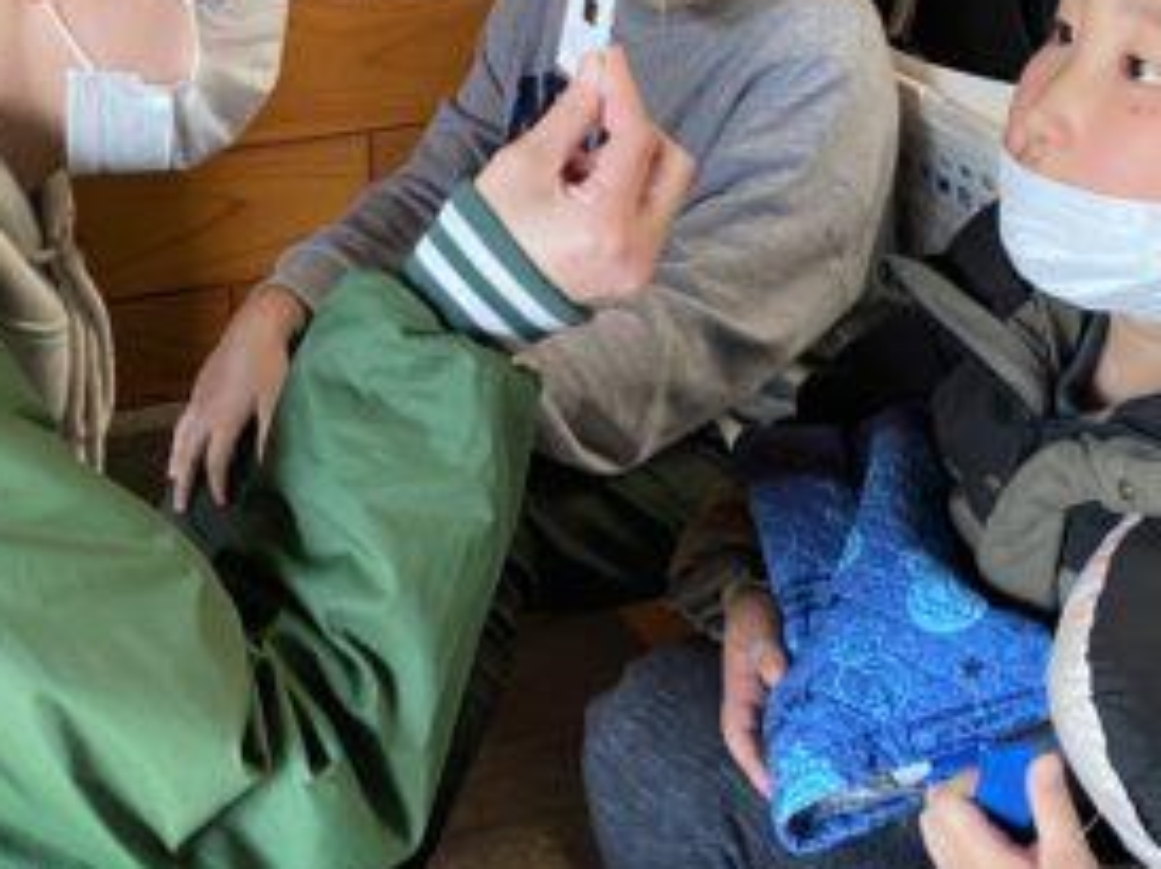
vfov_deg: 25.6
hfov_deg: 33.6
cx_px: 432
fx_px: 1910
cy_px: 356
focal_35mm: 57
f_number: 1.8
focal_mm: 4.25
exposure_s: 1/50
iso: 320
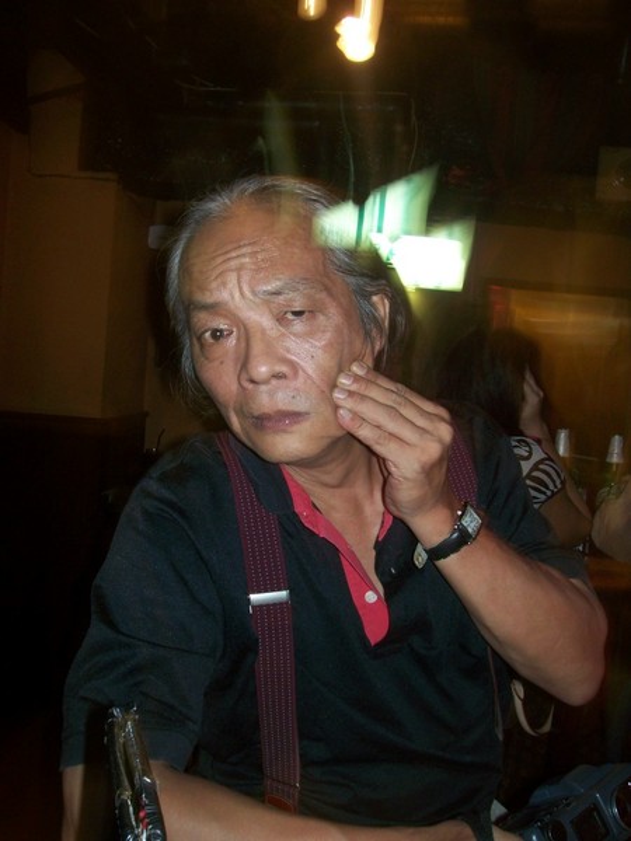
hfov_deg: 41.8
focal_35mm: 34
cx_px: 316
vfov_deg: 54.0
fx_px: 826
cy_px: 420
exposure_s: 2
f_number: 5.1
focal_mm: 5.6
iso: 80
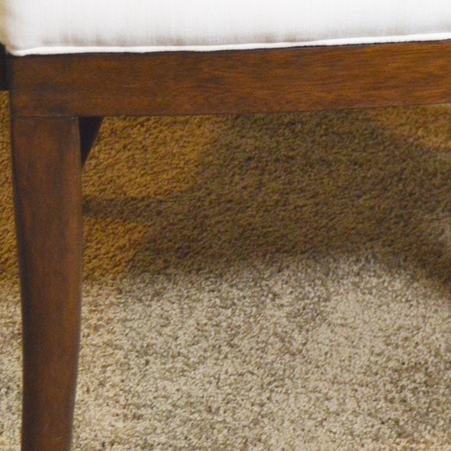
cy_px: 53
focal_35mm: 196
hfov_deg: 8.8
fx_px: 2889
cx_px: 504
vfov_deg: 8.9
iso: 800
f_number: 4.8
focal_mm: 38
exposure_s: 1/40
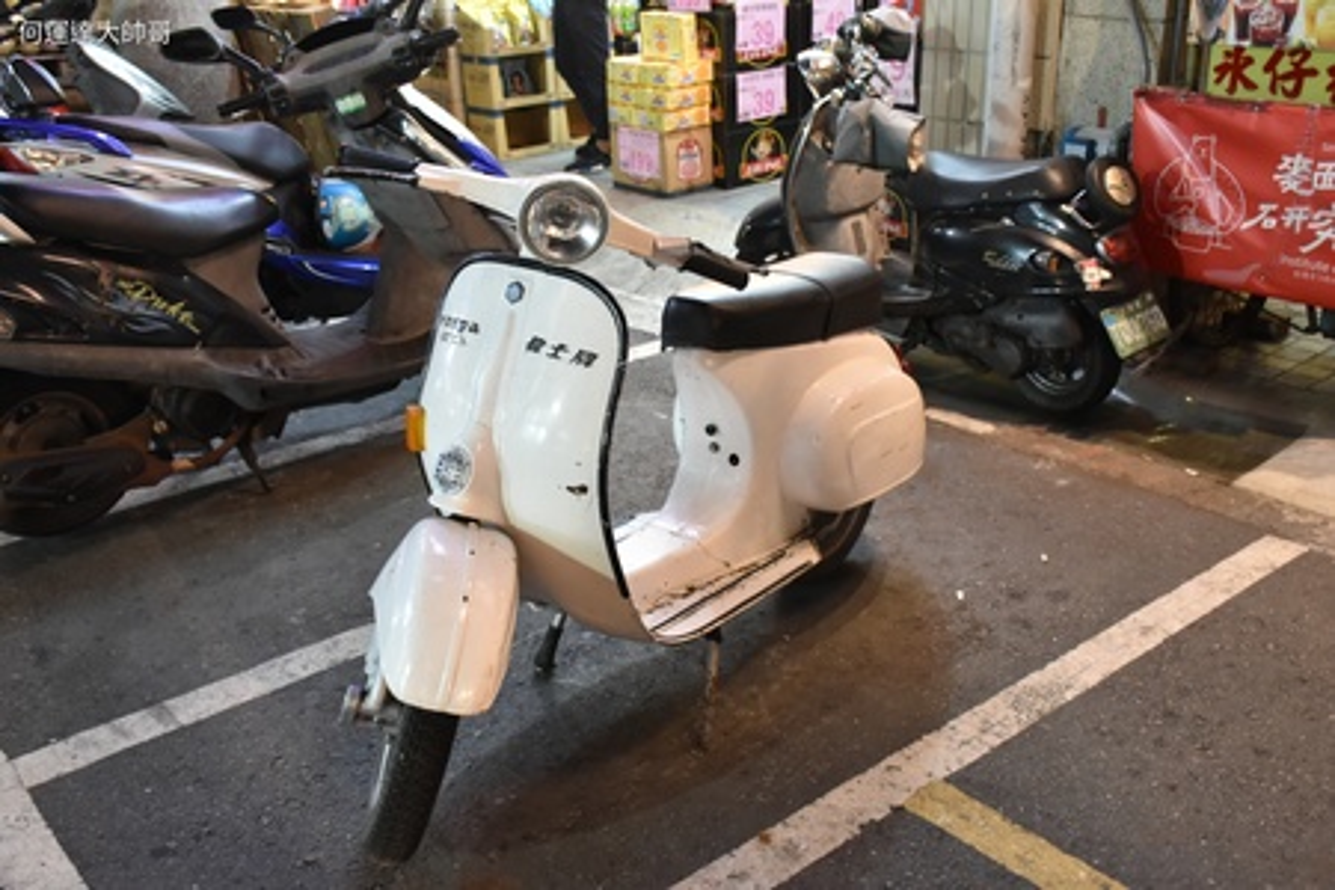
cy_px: 445
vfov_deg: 38.4
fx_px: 1279
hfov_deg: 55.1
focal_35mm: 34
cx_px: 668
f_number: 3.8
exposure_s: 1/20
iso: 1400
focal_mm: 23
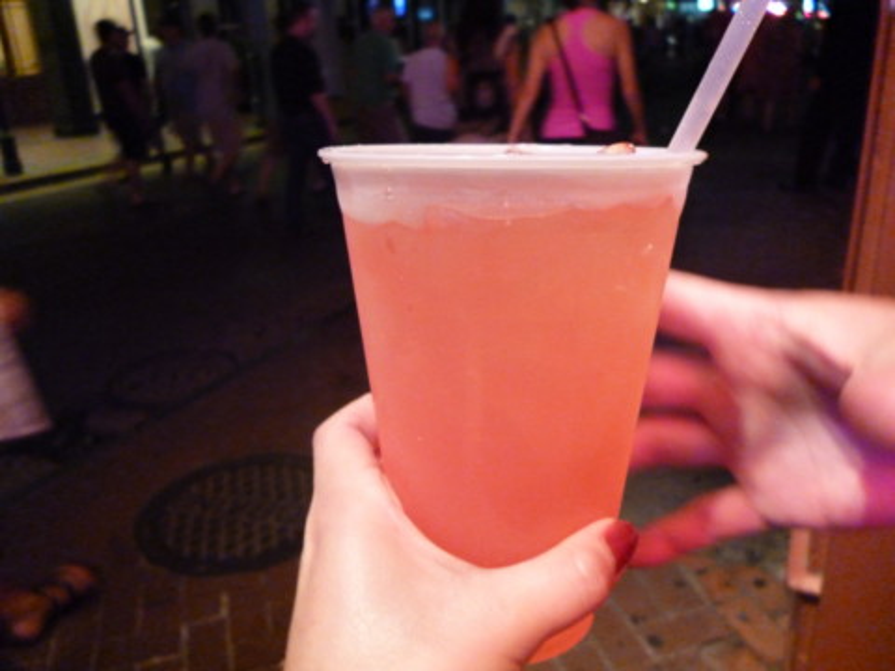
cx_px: 448
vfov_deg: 49.7
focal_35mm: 28
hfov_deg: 63.4
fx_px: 724
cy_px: 336
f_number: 3.1
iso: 800
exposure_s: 1/15
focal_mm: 5
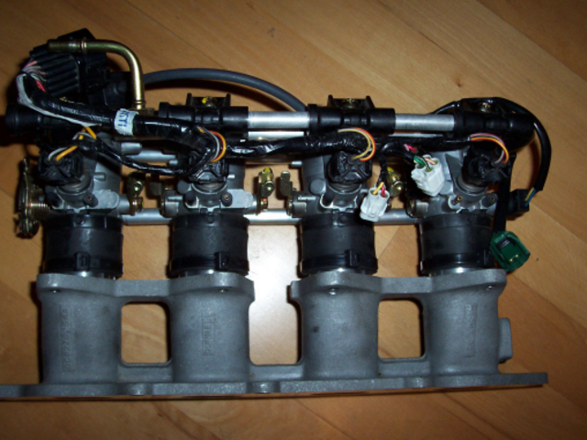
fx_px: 627
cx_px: 294
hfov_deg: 50.1
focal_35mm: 37
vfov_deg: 38.7
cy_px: 220
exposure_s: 1/60
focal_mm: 5.6
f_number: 2.8
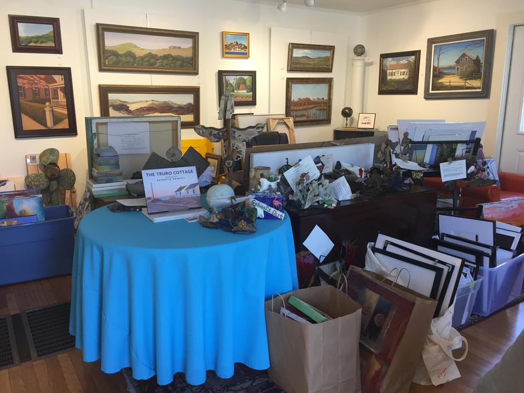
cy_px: 196
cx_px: 262
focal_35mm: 29
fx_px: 439
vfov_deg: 48.2
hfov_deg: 61.7
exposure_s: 1/40
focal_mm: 4.15
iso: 32
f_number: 2.2
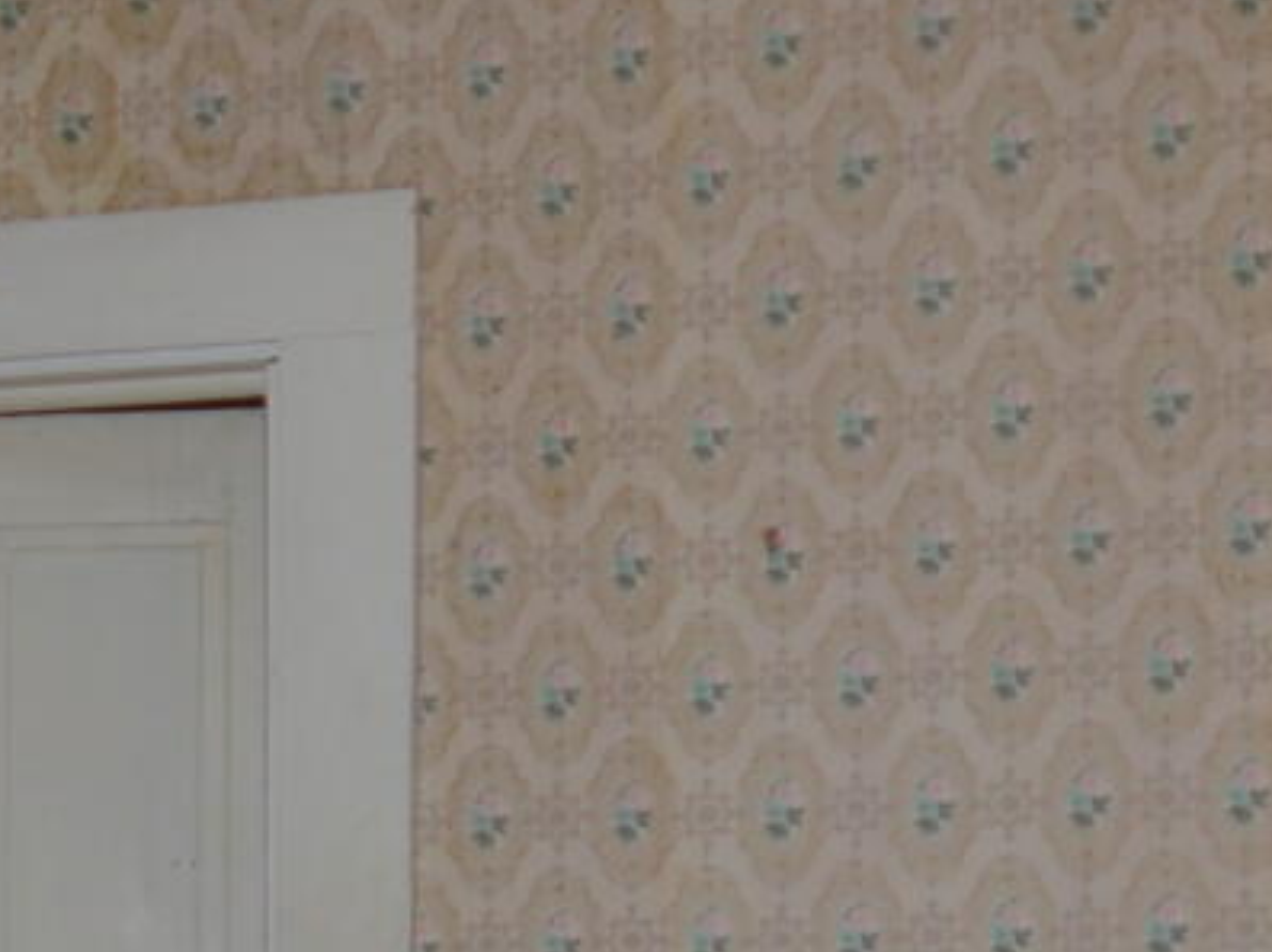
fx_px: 4002
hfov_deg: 16.6
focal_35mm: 109
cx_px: -561
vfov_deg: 12.9
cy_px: 1410
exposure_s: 1/200
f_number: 3.5
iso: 100
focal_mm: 10
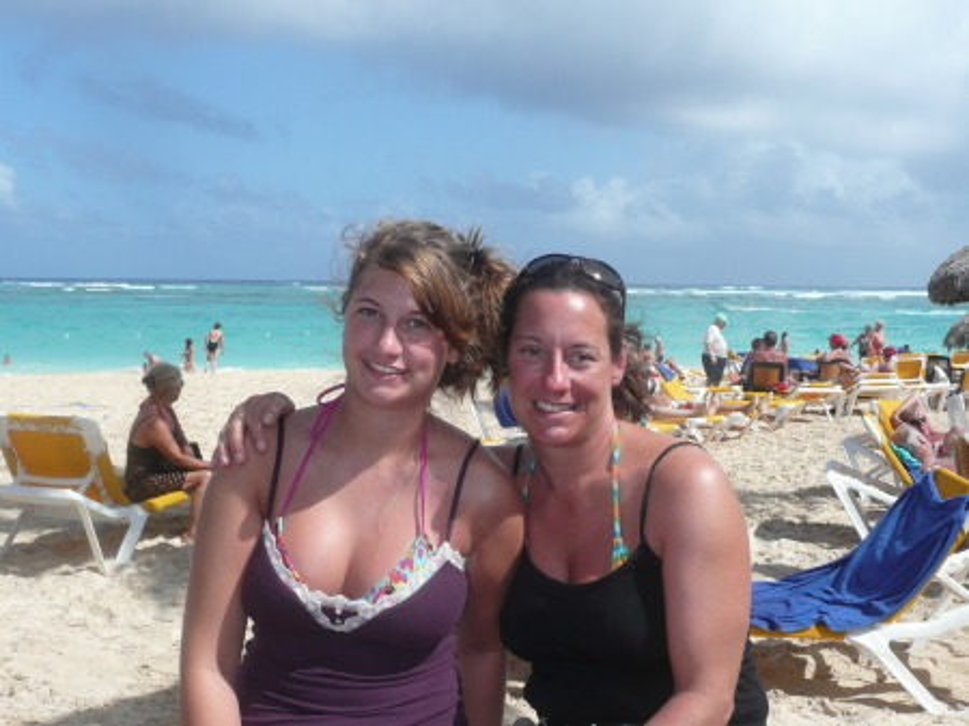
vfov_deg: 33.6
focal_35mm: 43
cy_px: 363
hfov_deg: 43.9
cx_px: 484
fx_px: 1203
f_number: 4
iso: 100
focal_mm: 7
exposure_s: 1/1000
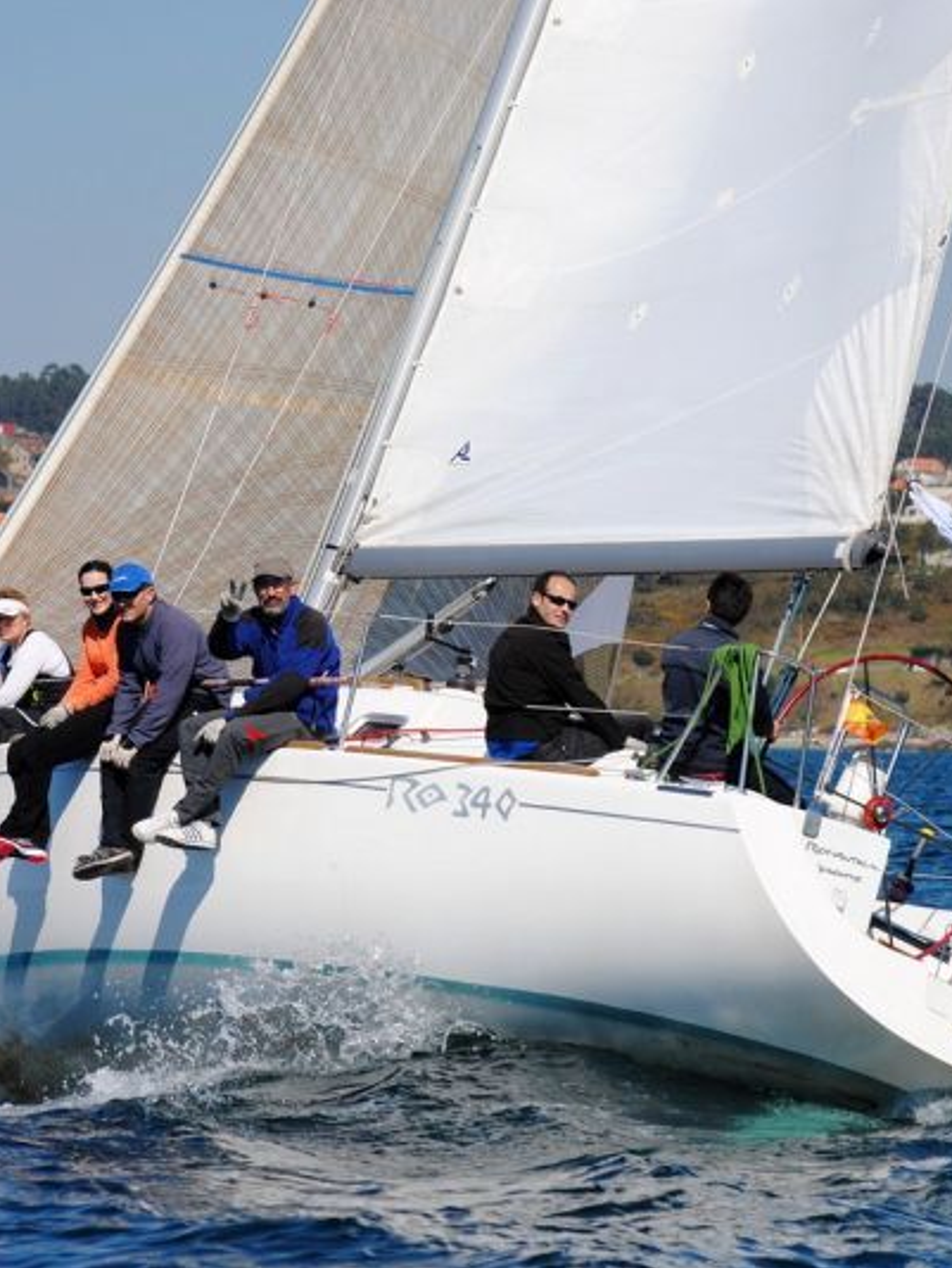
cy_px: 635
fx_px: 7768
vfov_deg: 9.3
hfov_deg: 7.0
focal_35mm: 212
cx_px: 470
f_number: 6.3
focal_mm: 98
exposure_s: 1/640
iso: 100
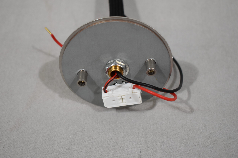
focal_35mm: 57
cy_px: 79
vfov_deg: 23.8
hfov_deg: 35.1
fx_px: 377
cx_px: 119
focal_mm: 38
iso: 800
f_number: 4.8
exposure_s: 1/250
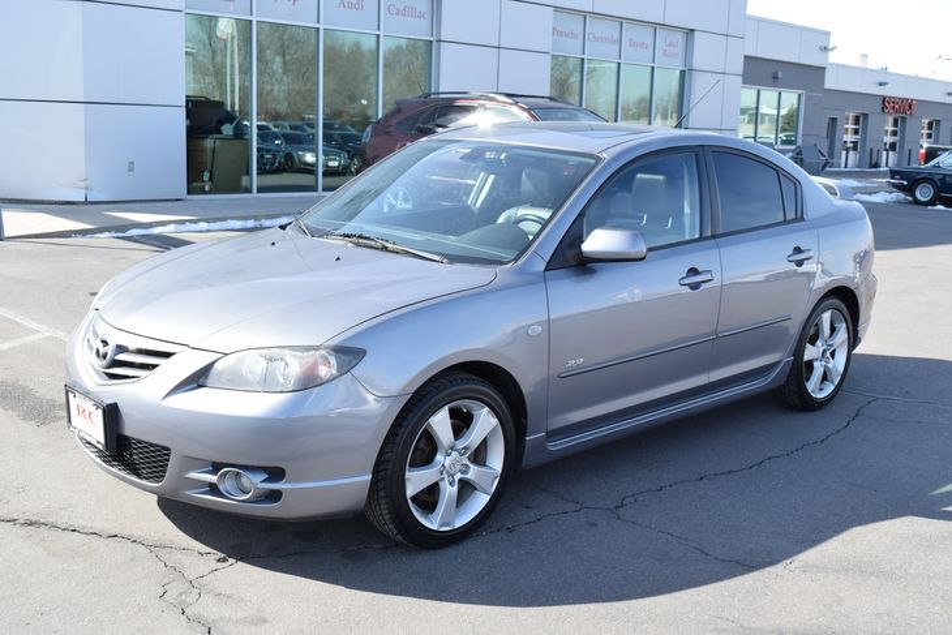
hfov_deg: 47.9
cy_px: 318
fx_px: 1071
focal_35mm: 40
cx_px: 476
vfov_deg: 33.0
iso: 250
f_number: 8
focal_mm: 27
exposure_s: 1/250
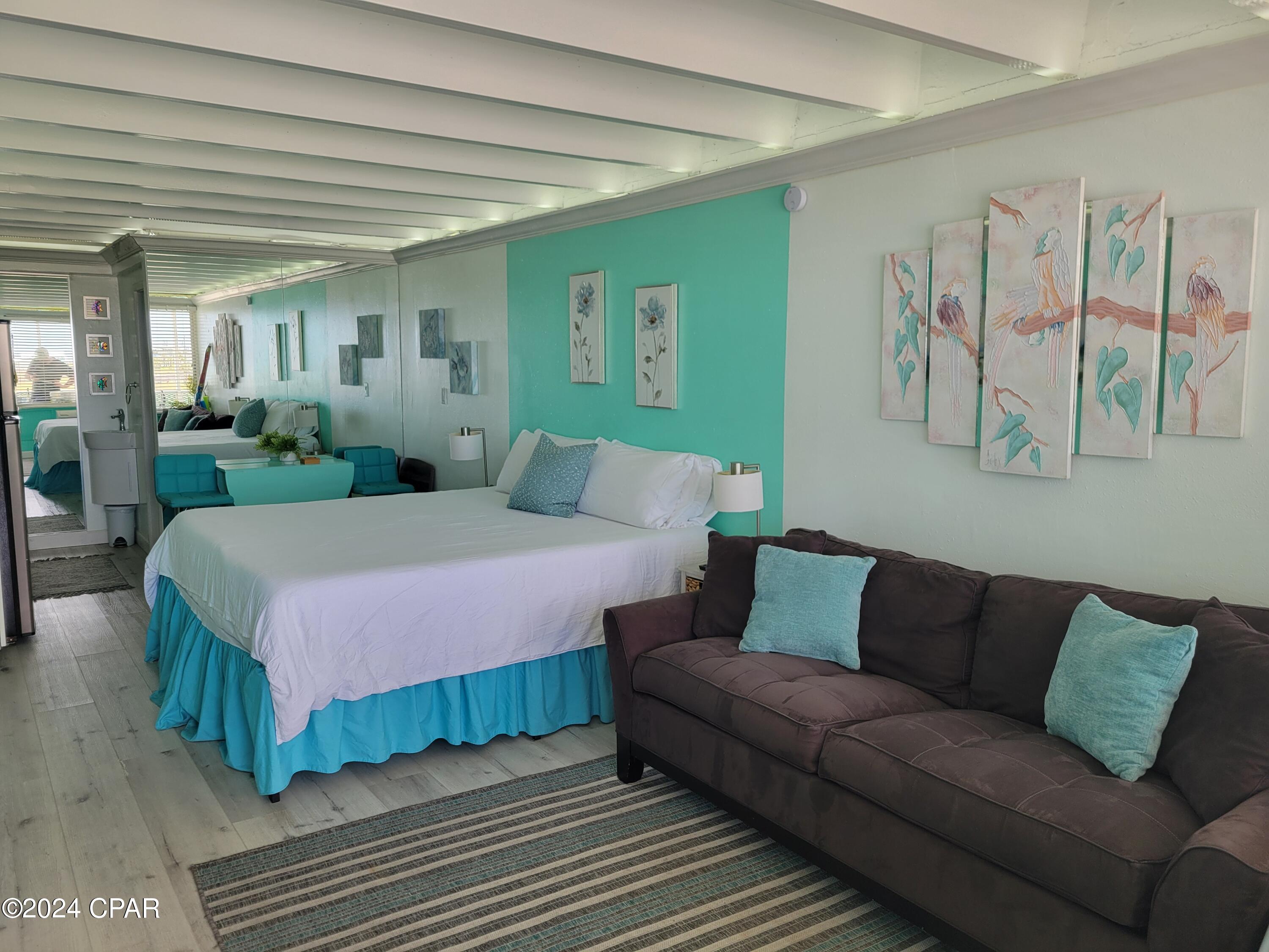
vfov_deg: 53.1
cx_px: 634
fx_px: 953
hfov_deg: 67.3
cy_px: 476
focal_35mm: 26
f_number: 1.8
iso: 40
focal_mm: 5.4
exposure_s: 1/133
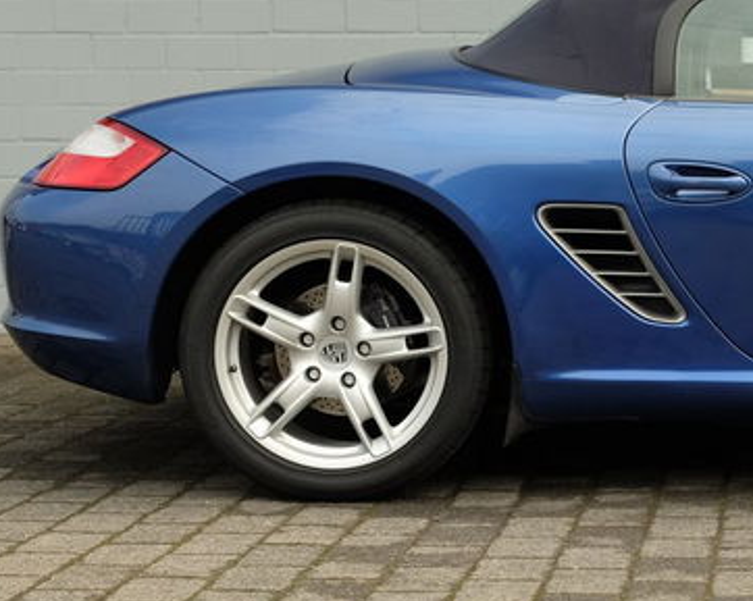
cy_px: 308
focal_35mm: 93
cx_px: 822
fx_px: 2071
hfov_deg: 19.7
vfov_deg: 16.5
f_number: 5.6
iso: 200
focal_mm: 23.3
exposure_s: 1/280
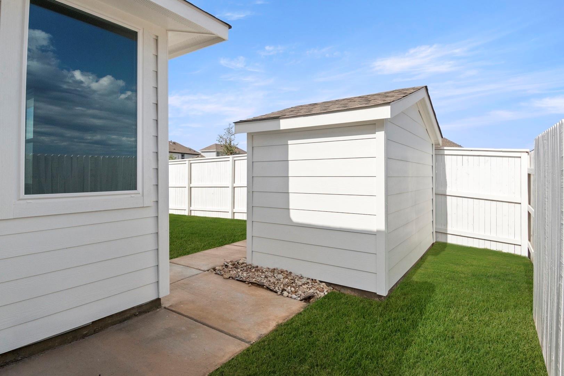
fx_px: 564
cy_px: 188
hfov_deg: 53.2
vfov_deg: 36.8
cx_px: 282
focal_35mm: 36
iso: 400
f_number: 8
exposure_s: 1/3200
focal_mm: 24
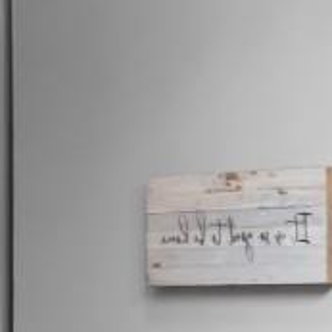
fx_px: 1378
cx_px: 599
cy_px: 361
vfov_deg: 13.5
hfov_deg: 12.5
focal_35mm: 127
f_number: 7.1
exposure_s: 1/6
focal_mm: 16
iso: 400
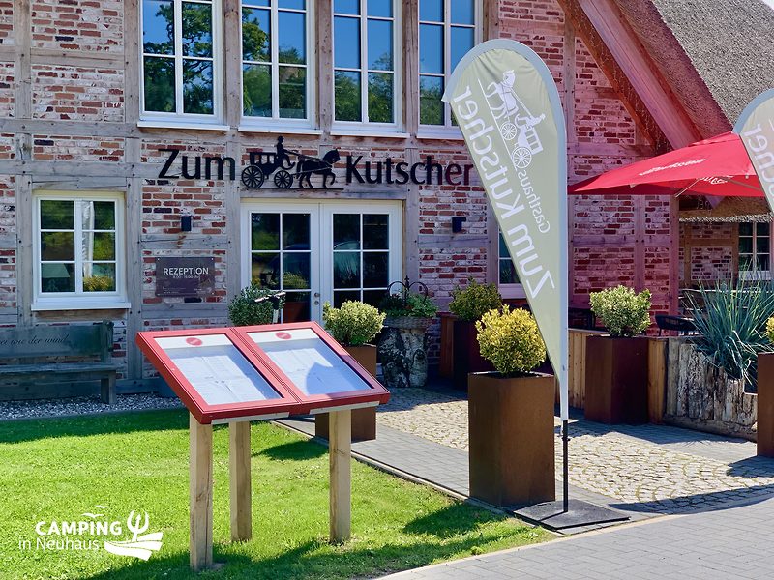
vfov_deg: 28.0
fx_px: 1163
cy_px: 290
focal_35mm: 52
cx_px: 387
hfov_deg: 36.8
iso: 16
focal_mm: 6
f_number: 2.4
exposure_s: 1/505
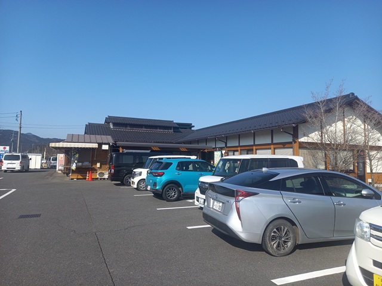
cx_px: 191
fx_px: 276
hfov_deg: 69.4
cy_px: 143
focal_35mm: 25
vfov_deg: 54.9
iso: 50
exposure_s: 1/996
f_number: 1.8
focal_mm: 4.65
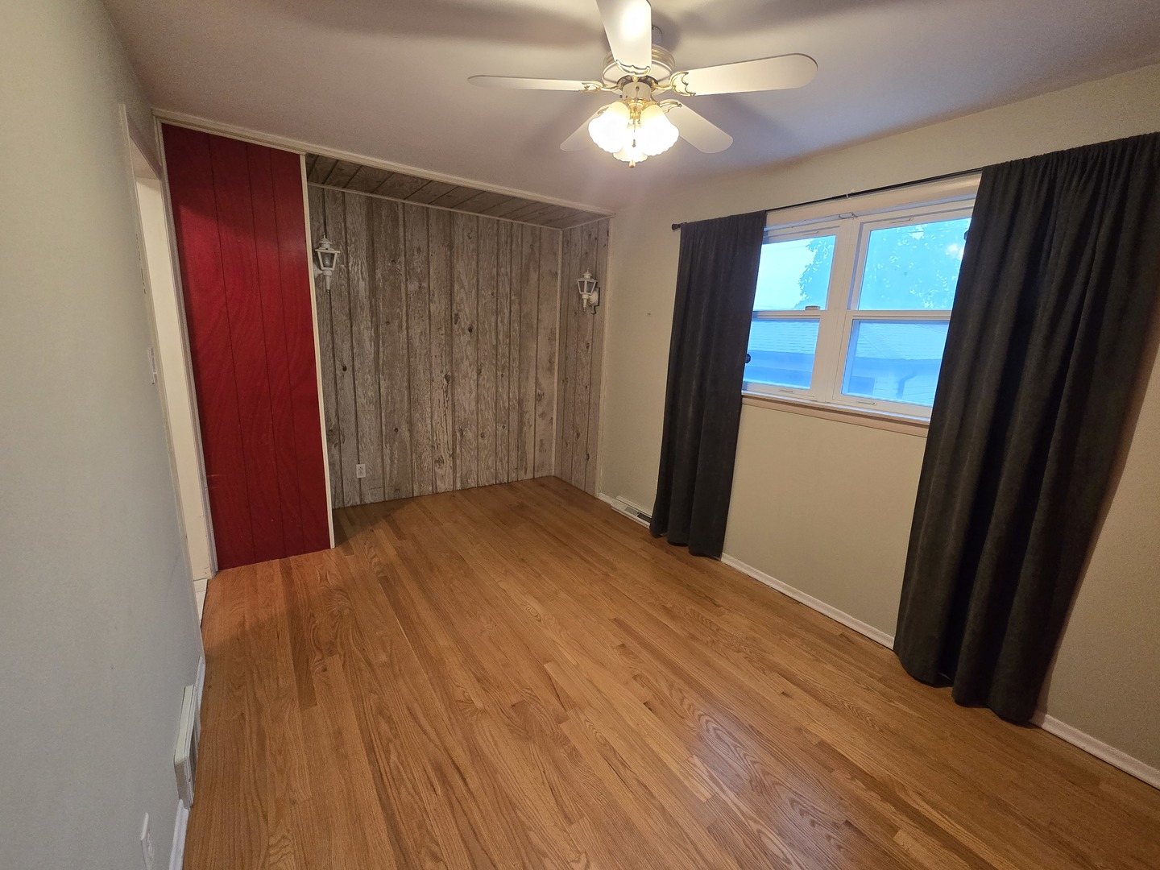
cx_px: 580
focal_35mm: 13
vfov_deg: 89.9
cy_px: 435
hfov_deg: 106.2
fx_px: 436
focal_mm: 2.2
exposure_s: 1/60
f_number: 2.2
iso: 500
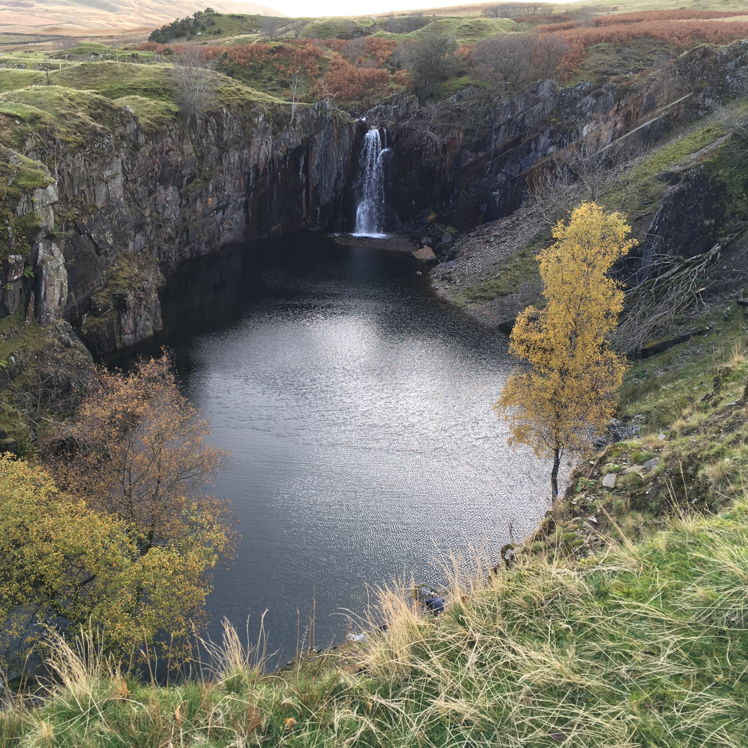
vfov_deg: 47.2
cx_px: 297
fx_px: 856
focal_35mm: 35
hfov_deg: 46.9
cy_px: 370
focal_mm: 4.15
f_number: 2.2
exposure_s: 1/100
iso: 25
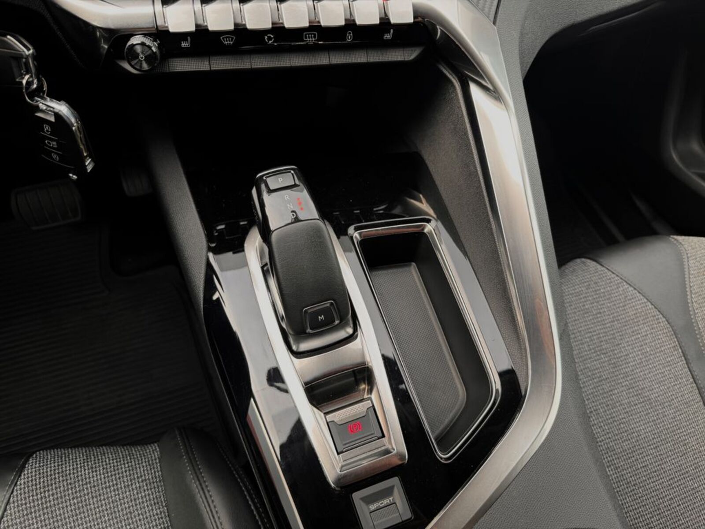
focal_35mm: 24
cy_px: 264
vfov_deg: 56.8
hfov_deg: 71.6
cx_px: 352
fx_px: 489
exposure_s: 1/121
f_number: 1.78
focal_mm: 6.76
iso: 64
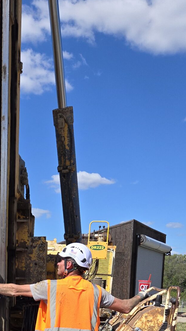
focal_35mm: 58
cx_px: -12
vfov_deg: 32.1
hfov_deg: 19.9
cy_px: 357
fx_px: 509
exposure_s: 1/2216
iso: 25
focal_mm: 5.4
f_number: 1.8
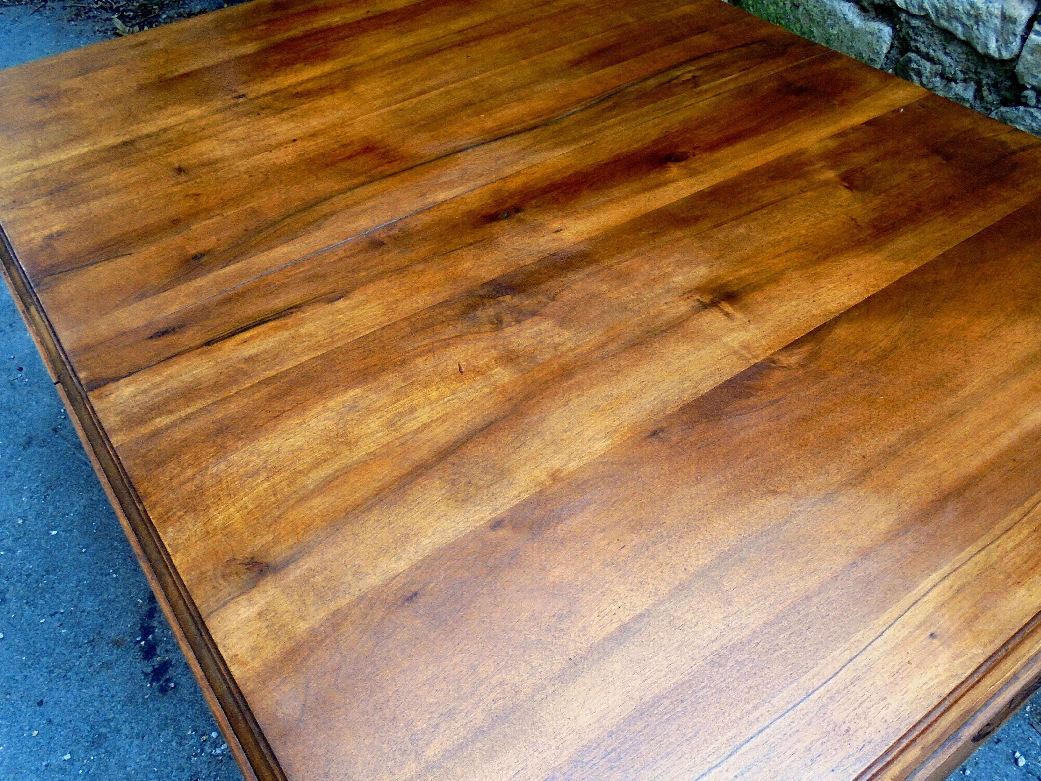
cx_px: 560
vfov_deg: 46.8
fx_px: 902
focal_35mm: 30
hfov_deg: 59.9
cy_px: 395
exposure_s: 1/50
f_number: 3.5
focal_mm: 4.6
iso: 100
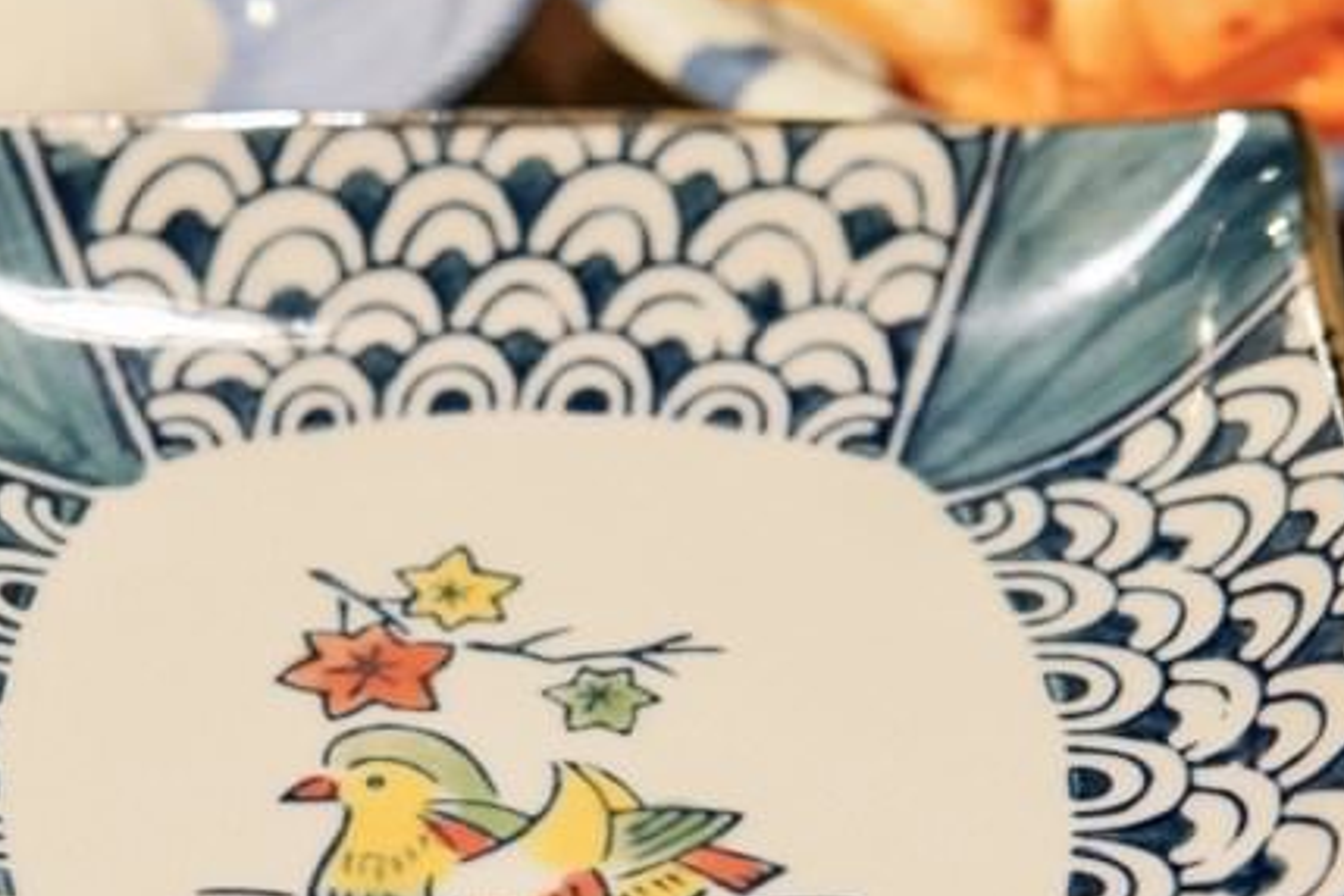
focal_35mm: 105
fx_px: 3920
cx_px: 479
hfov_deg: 19.4
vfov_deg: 13.0
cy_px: 705
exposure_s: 1/60
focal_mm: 30
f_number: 4
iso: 1000
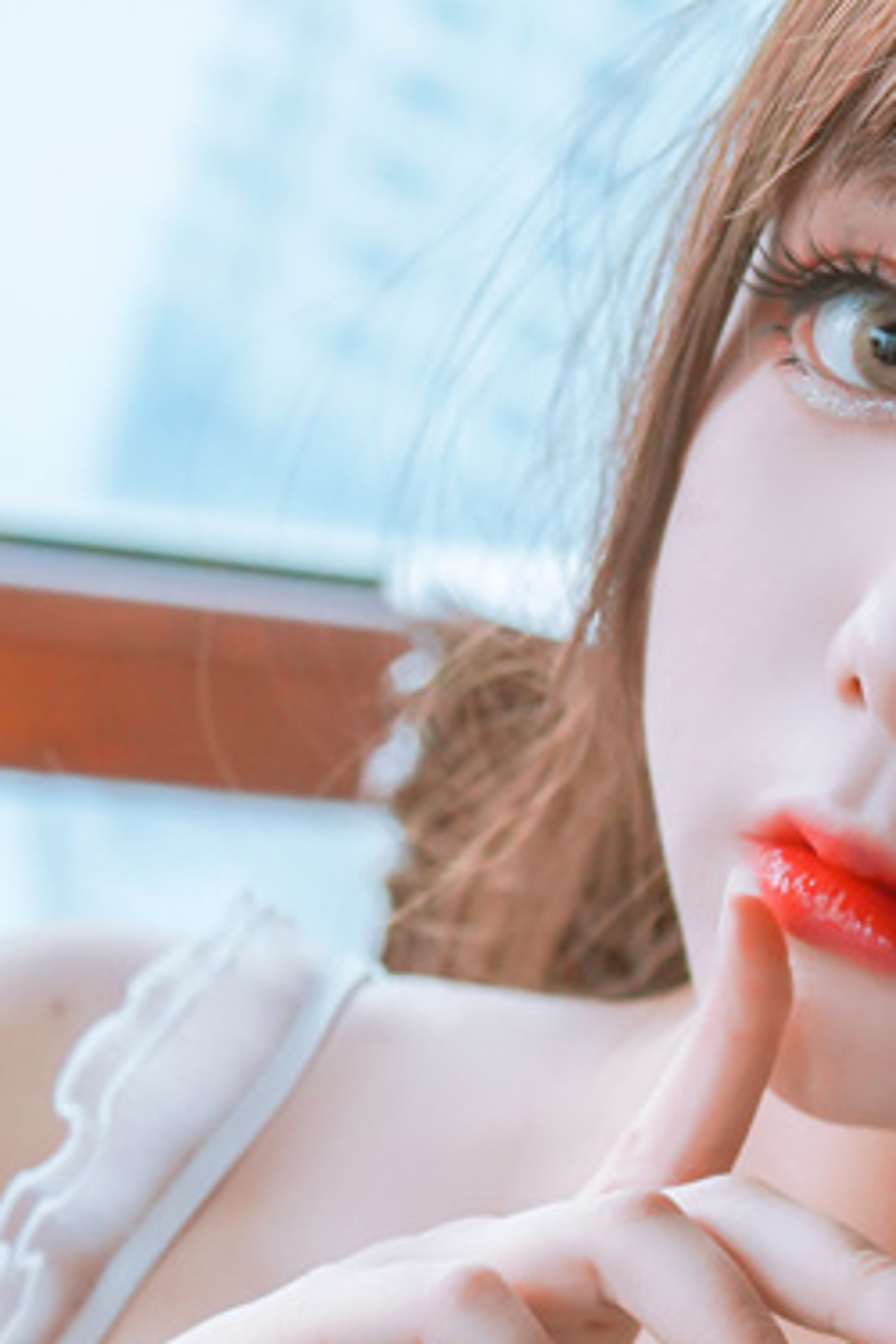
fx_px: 6160
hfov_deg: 8.3
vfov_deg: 12.1
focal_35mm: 165
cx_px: 581
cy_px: 1665
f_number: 3.5
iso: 500
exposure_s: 1/50
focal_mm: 35
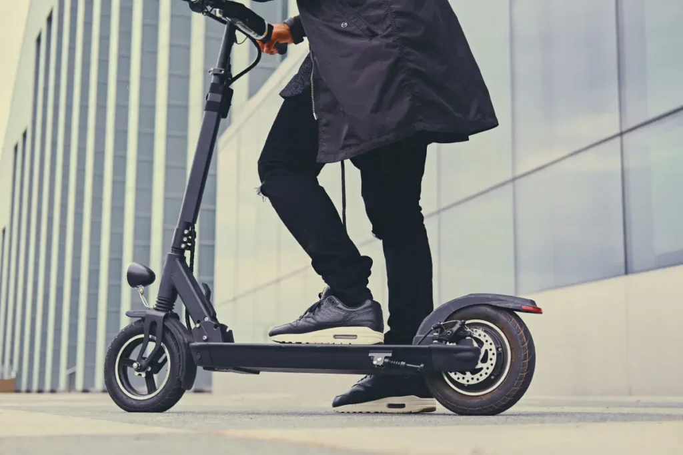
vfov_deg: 25.5
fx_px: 1006
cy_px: 228
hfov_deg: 37.5
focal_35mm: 53
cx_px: 342
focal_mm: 35
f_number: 2.8
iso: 200
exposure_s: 1/500
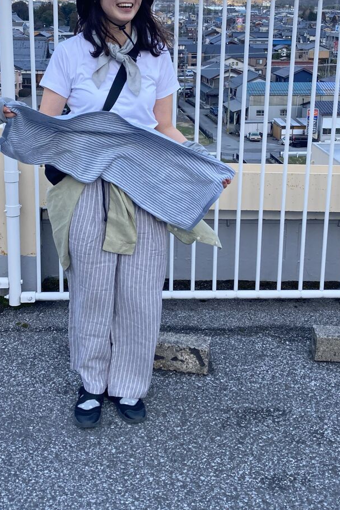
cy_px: 184
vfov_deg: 40.0
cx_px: 147
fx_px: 694
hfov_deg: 27.5
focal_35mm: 49
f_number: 1.8
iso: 20
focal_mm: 3.99
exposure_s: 1/522
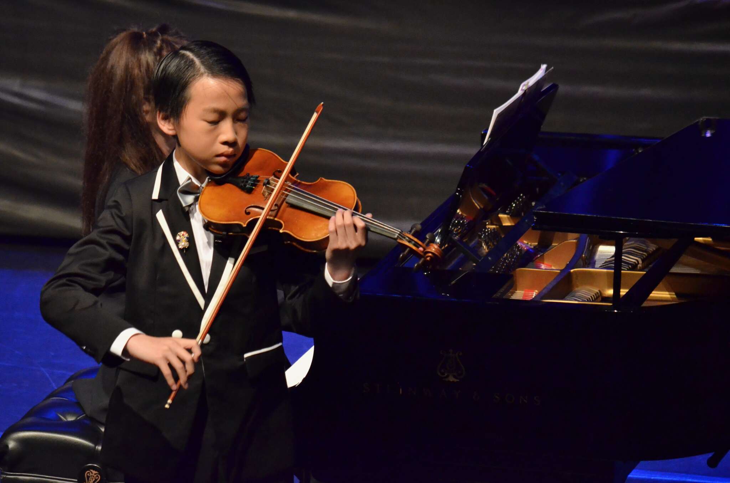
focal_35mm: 360
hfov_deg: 5.7
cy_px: 242
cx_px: 365
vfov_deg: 3.8
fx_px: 7286
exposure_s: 1/160
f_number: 5.3
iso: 2500
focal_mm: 240
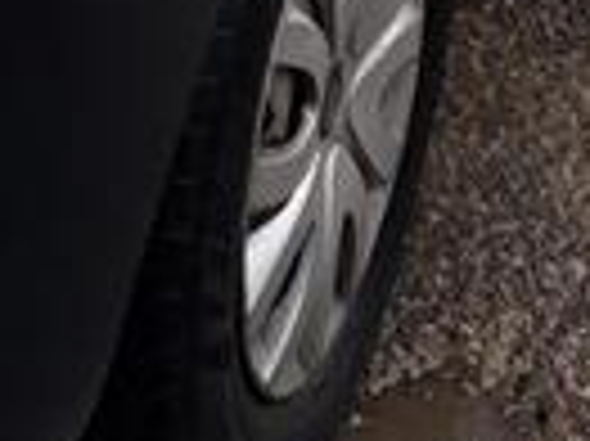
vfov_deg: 7.6
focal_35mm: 178
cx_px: -432
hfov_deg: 10.5
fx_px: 3031
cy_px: -716
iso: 50
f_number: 1.6
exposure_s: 1/680
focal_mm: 5.96
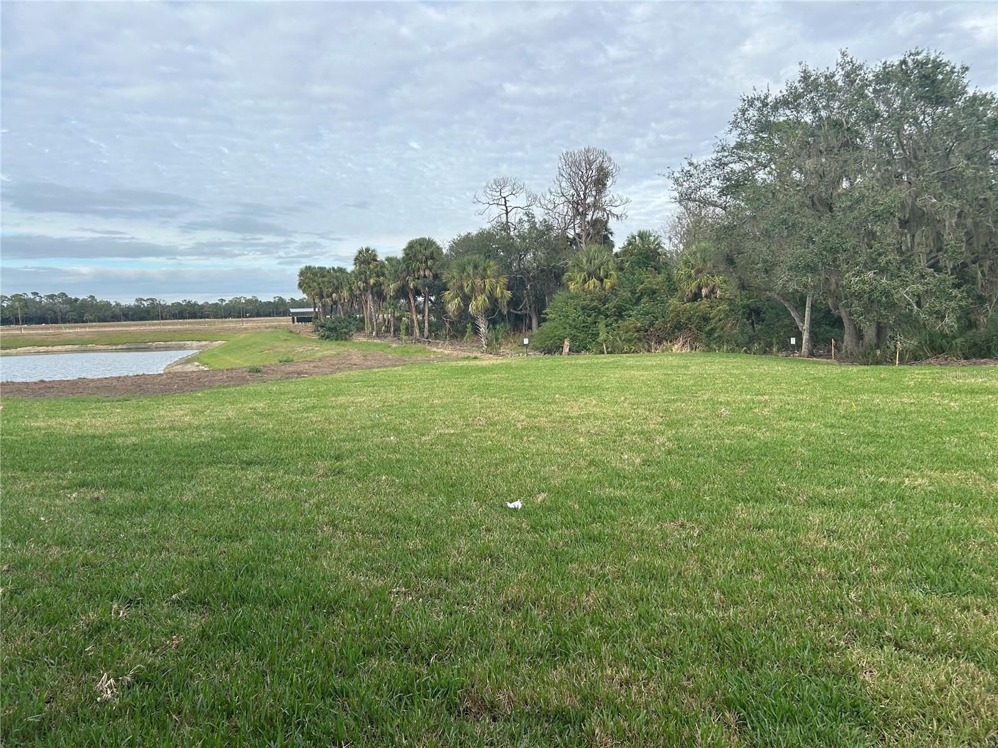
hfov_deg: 67.3
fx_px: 750
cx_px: 499
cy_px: 374
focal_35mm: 26
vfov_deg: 53.1
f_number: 1.5
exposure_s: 1/2632
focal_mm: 5.7
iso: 50
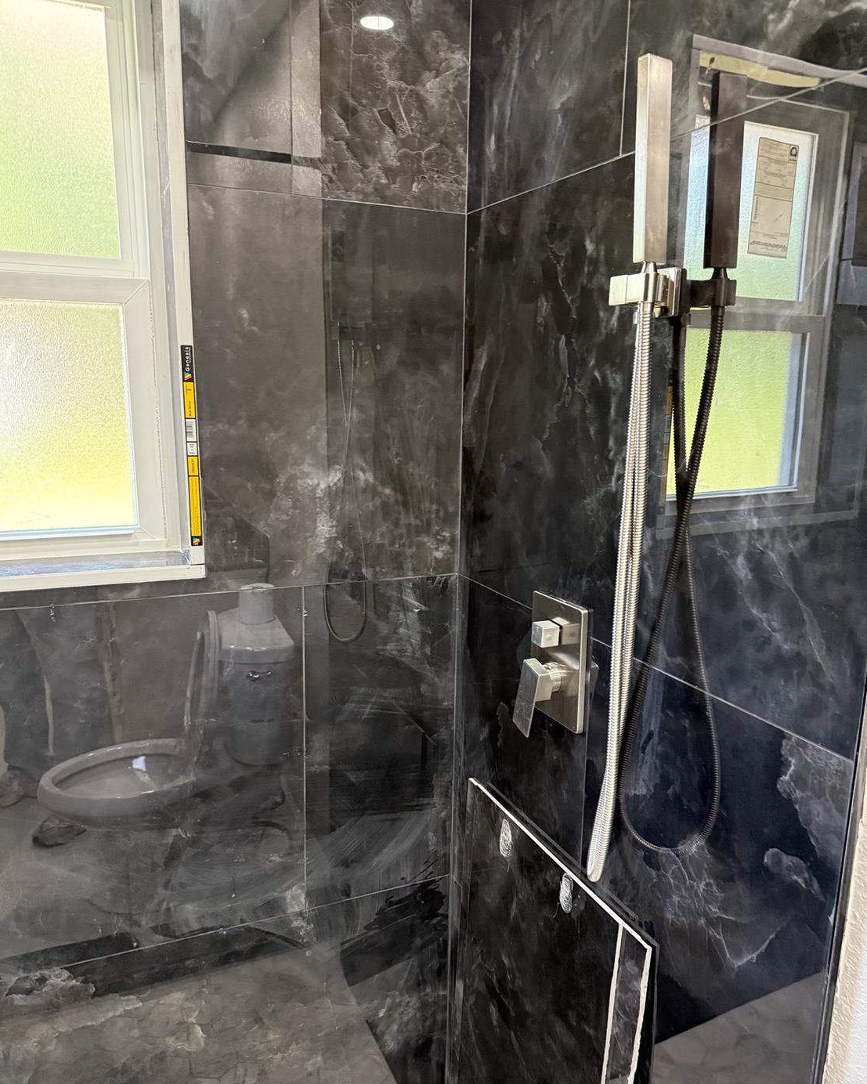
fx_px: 834
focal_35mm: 26
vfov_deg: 66.0
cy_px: 573
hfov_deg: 54.9
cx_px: 443
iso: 500
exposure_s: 1/60
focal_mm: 6.76
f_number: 1.78
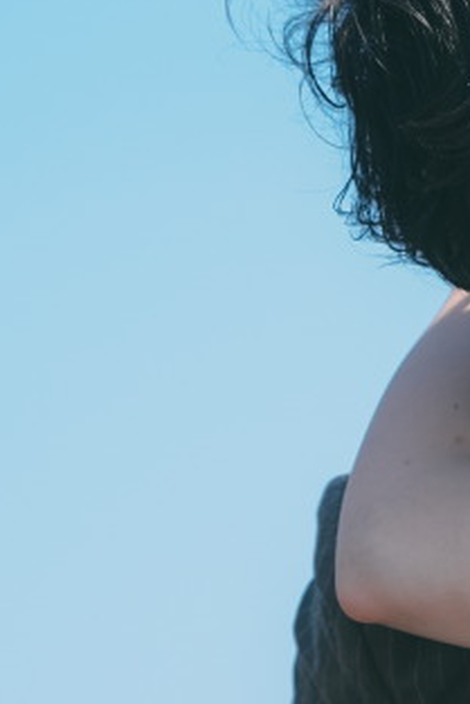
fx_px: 4792
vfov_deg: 8.4
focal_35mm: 245
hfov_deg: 5.5
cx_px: 859
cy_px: 182
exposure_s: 1/640
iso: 160
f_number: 2.8
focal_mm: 42.7
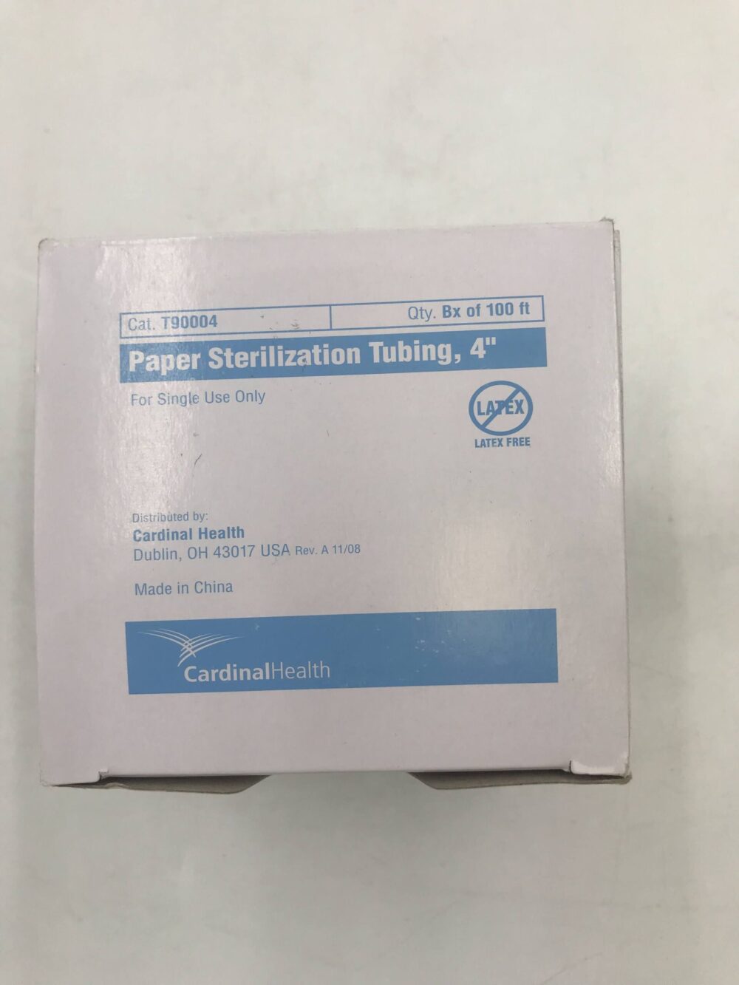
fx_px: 797
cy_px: 492
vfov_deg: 63.4
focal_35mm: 28
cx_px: 370
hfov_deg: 49.8
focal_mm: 3.99
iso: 20
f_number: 1.8
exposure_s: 1/319
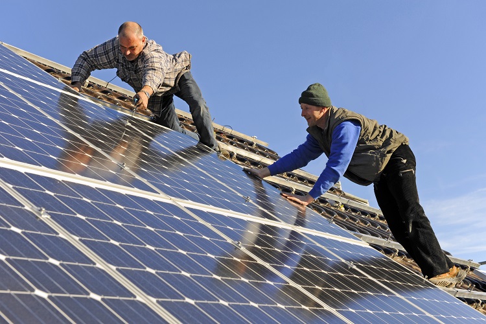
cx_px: 243
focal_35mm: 58
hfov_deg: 34.5
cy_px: 162
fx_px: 783
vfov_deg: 23.4
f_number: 9
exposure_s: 1/320
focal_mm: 58
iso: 200
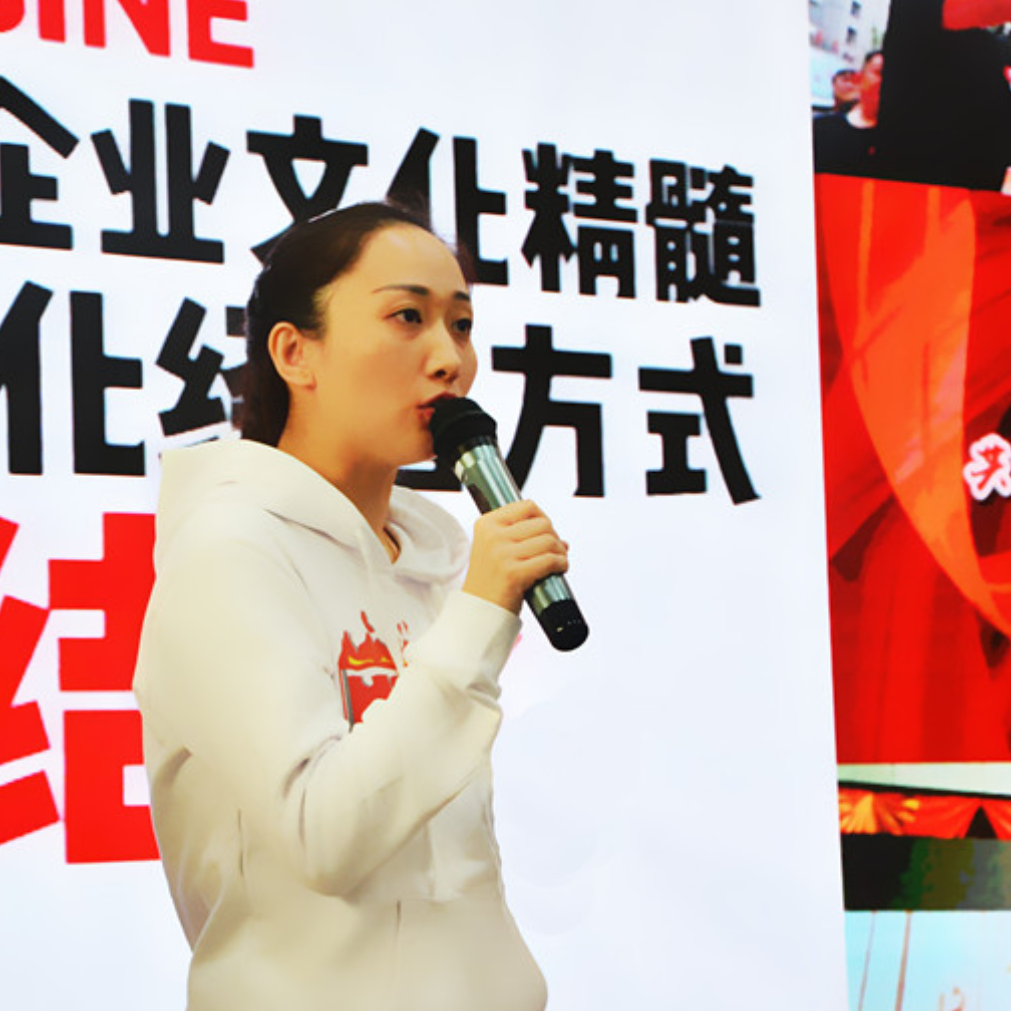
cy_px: 517
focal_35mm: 105
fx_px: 3470
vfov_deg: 16.6
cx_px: 373
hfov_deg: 16.6
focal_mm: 52
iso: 1000
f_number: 6.3
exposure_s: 1/160
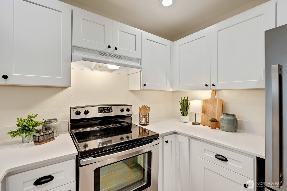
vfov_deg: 72.0
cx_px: 144
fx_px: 132
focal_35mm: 16
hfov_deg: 95.0
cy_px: 96
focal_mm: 16.5
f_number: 9
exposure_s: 1/250
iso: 250
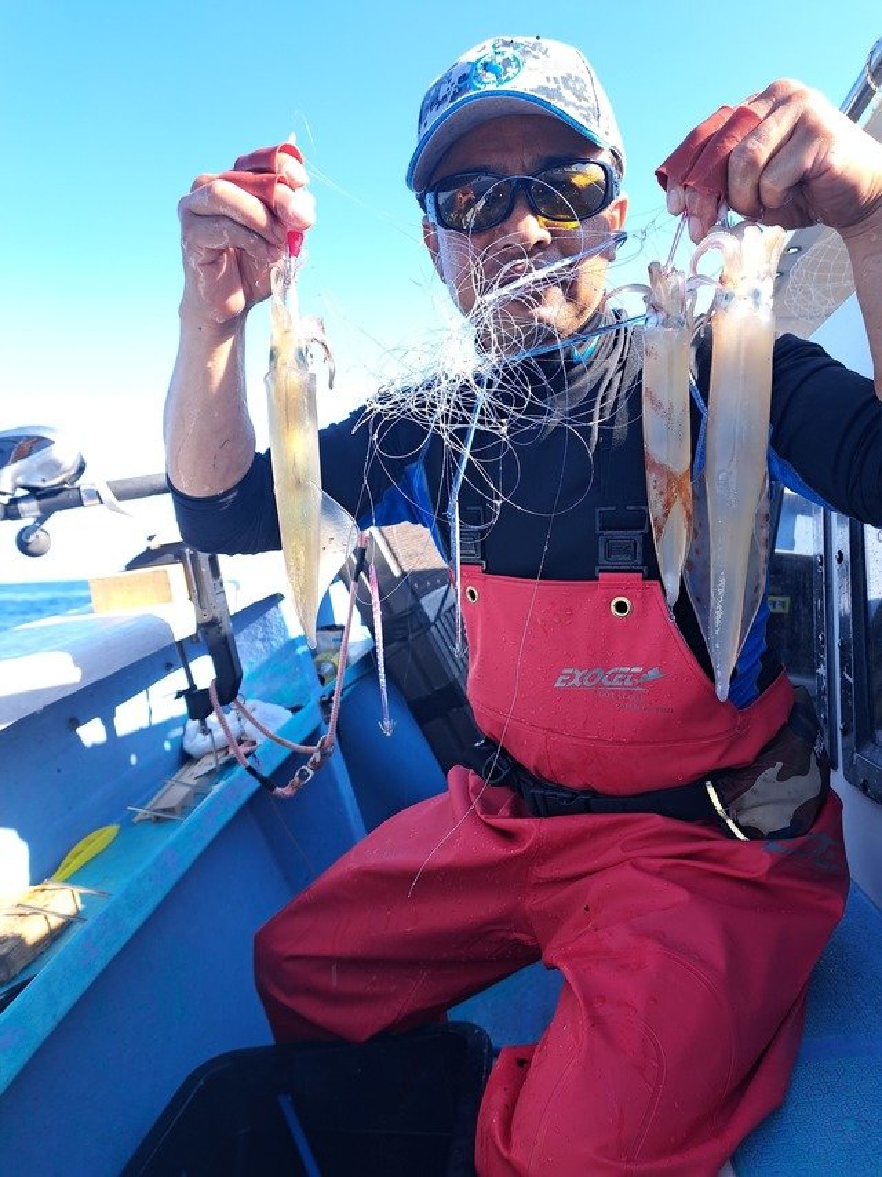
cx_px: 441
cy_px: 588
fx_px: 816
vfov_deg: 71.6
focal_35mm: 24
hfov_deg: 56.8
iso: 50
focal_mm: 5.23
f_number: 1.8
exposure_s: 1/177
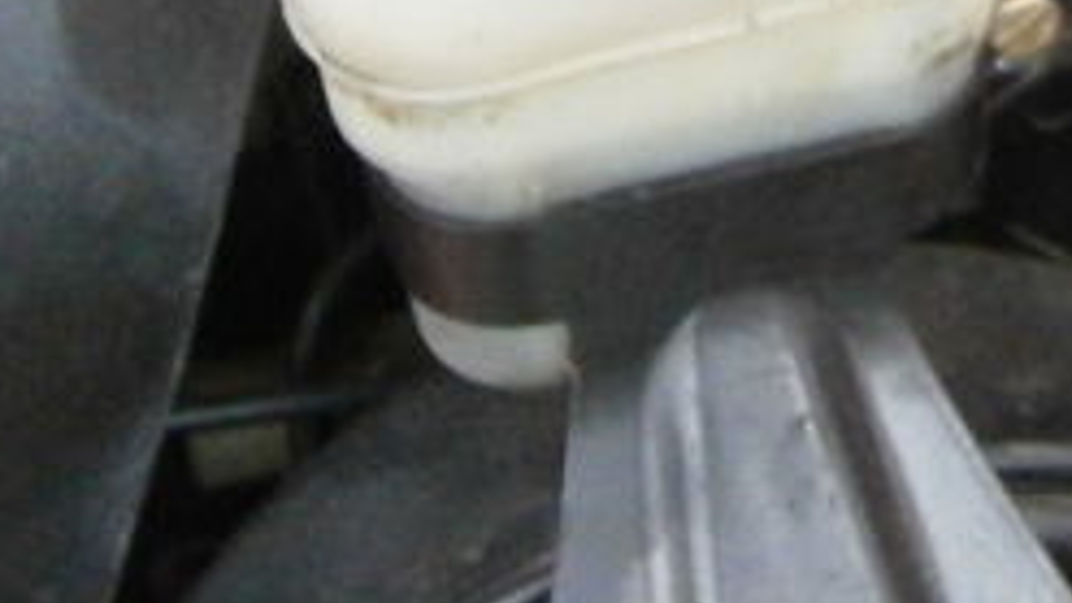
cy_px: -265
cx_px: 1280
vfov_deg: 13.1
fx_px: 2502
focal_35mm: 88
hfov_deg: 22.3
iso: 800
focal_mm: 4.7
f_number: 2.8
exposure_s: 1/250
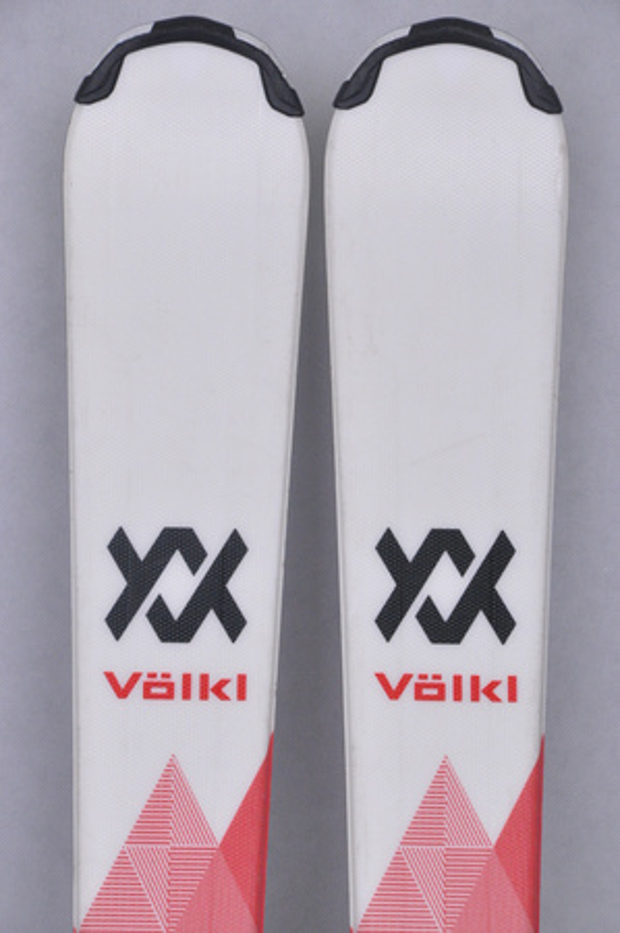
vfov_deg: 13.1
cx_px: 310
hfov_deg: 8.7
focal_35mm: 158
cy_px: 466
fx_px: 4078
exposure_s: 1/125
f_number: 9.5
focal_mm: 105
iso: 3200
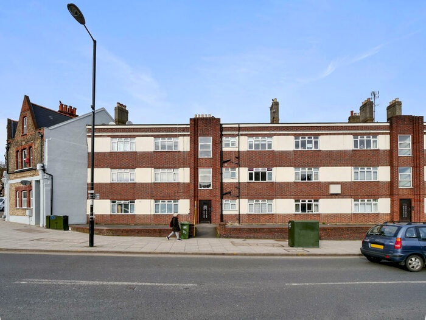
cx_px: 213
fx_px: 197
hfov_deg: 94.5
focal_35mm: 16
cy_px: 160
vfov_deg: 78.1
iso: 100
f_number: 6.3
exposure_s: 1/250
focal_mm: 8
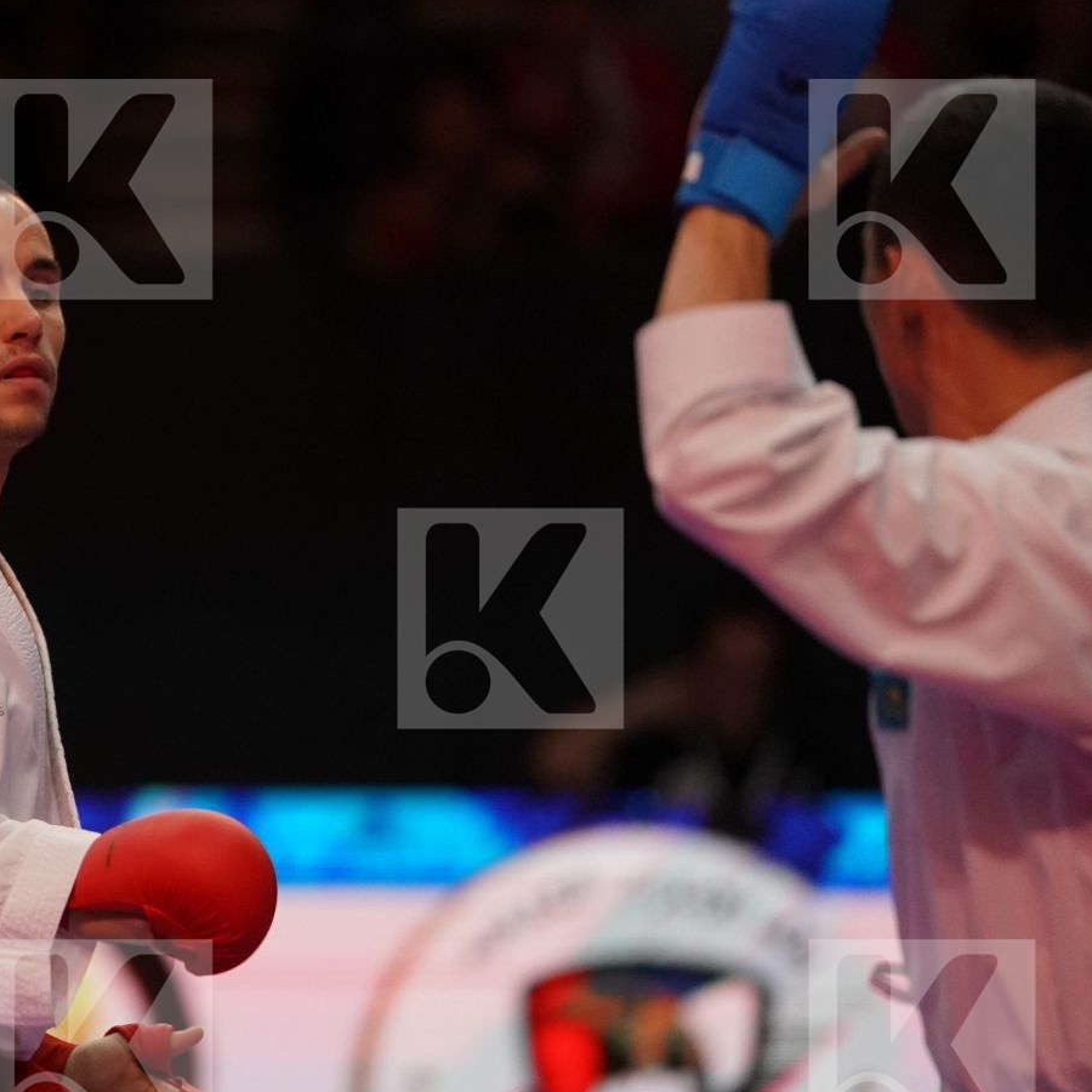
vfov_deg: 5.2
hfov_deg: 5.1
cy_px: 619
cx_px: 99
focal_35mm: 340
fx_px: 12135
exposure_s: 1/1000
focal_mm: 200
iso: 3200
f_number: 2.8
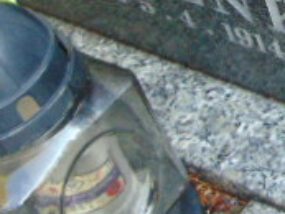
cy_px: 0
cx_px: 432
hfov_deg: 17.6
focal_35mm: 100
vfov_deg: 14.6
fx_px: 824
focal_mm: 4.9
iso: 250
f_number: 3
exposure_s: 1/200
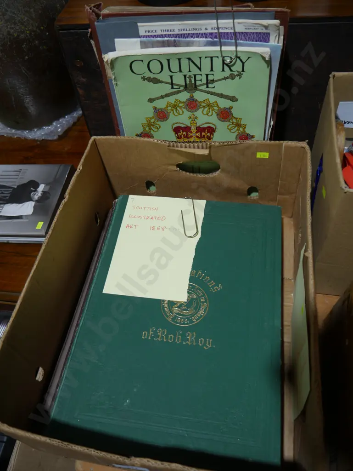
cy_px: 236
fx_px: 380
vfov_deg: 63.4
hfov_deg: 49.8
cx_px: 176
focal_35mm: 28
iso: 200
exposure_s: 1/100
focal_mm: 14
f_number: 3.5
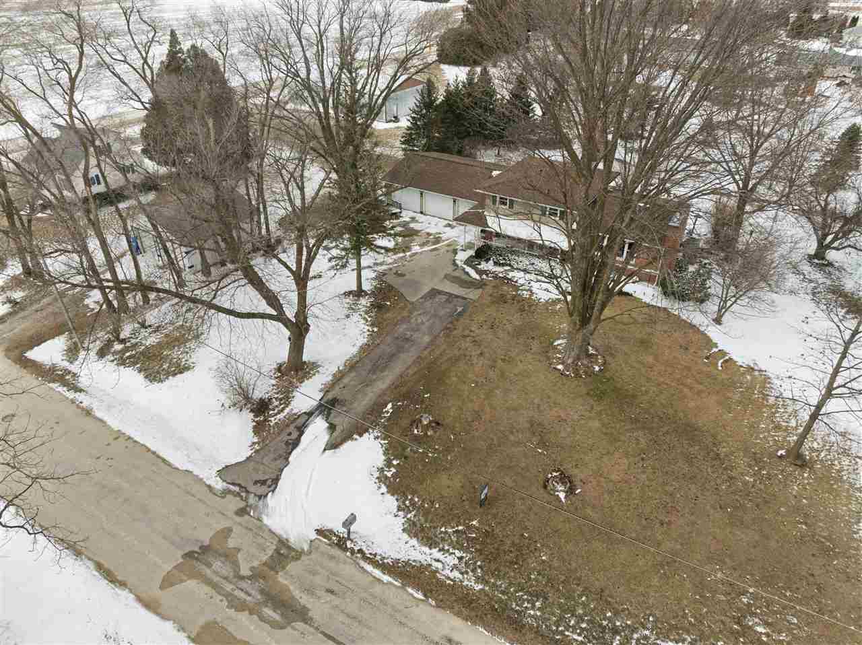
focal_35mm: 24
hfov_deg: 71.6
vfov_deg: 56.8
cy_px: 322
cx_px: 431
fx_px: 597
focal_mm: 12.3
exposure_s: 1/2000
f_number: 2.8
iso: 100
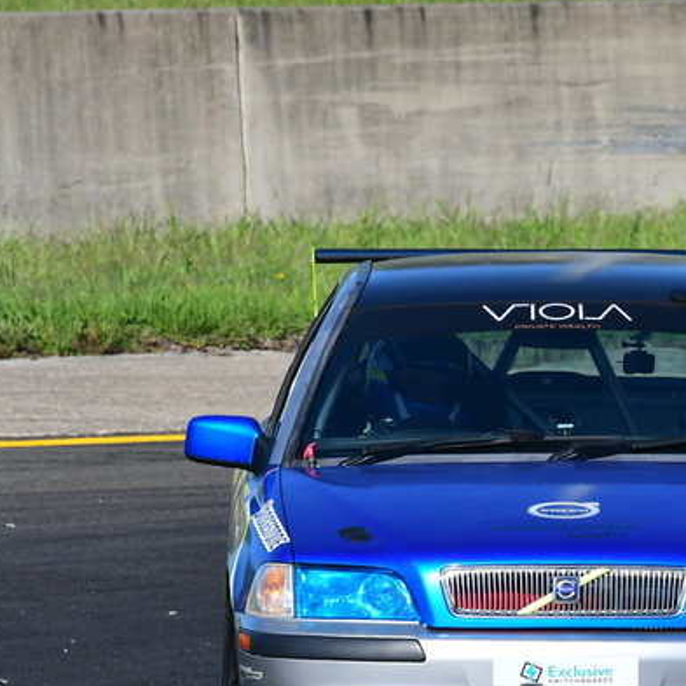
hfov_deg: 1.6
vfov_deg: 1.6
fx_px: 24461
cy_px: 374
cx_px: 686
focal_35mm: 1091
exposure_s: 1/640
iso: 500
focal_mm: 420
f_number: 13
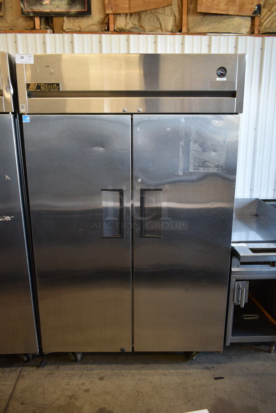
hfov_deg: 48.0
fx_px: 310
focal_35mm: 27
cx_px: 138
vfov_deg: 67.3
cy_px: 206
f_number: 3.5
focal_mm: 18
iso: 250
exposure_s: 1/30
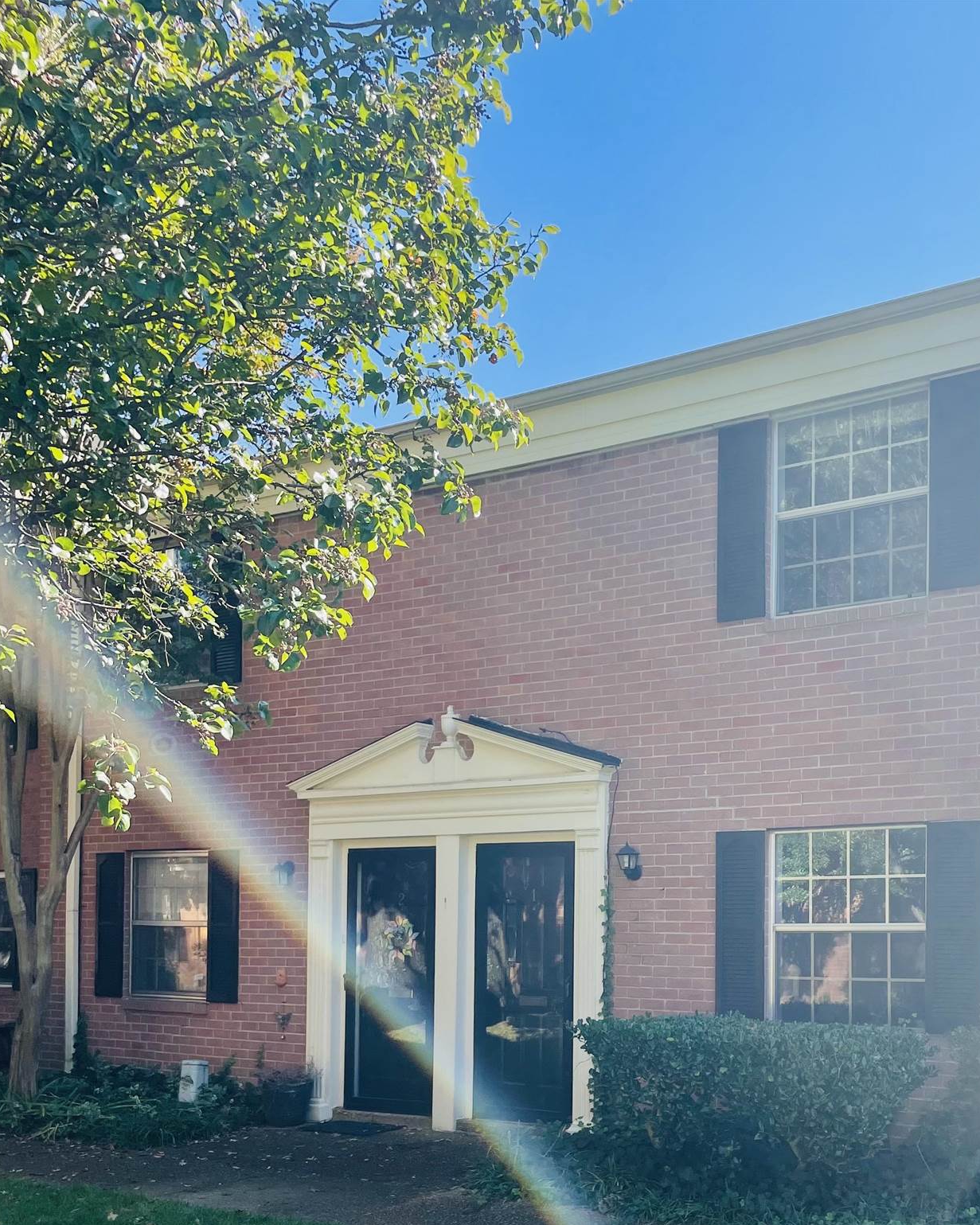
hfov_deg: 38.6
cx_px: 670
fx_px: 1378
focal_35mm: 38
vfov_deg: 46.3
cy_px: 915
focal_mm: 4.2
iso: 32
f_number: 1.6
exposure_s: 1/1335
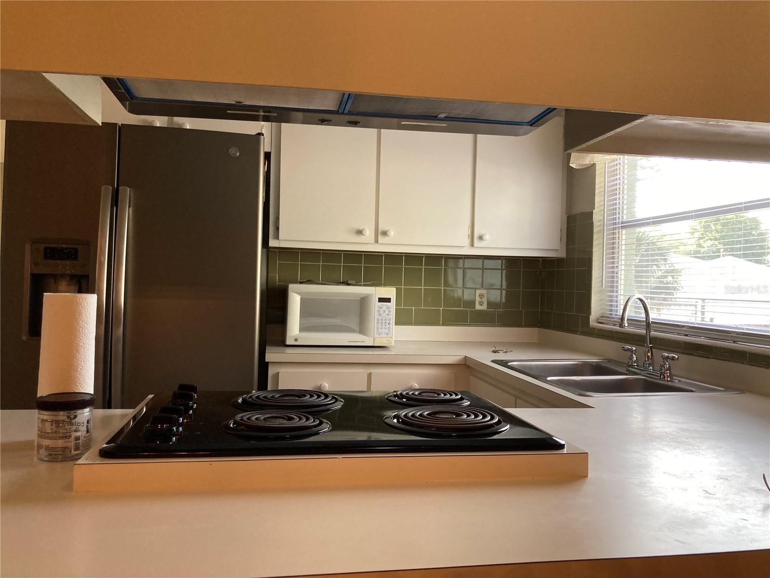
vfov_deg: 49.7
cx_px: 385
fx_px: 623
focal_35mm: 28
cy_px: 289
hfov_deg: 63.4
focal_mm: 3.99
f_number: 1.8
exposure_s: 1/120
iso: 50
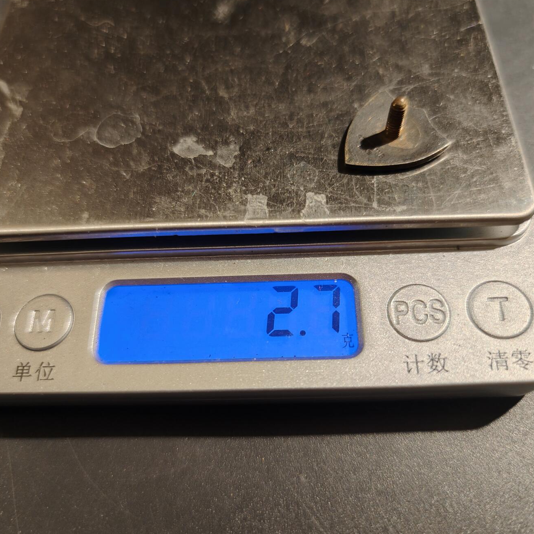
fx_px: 489
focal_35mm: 28
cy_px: 277
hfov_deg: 57.3
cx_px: 272
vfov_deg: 57.3
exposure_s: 1/120
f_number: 1.6
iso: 250
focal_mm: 6.06
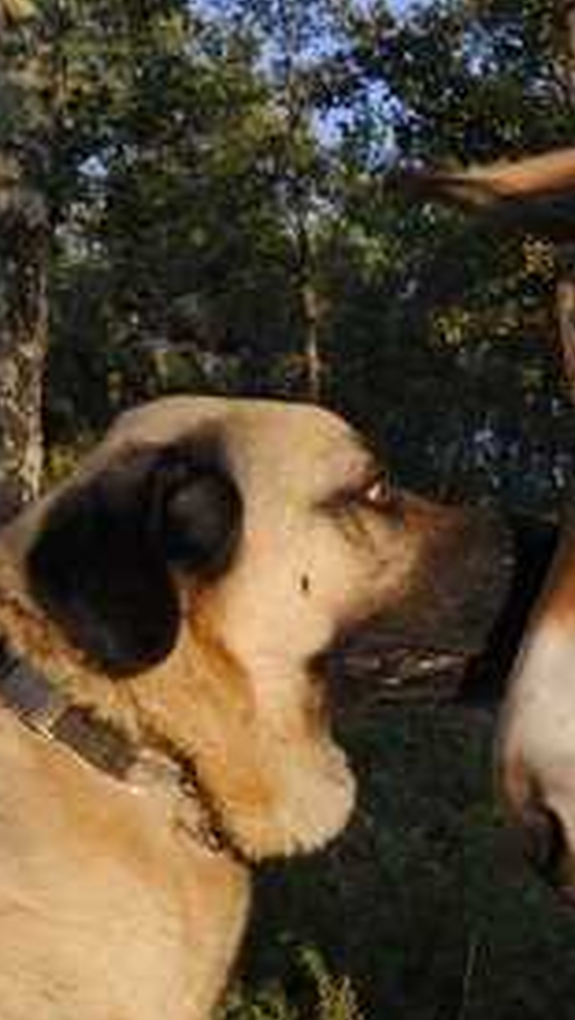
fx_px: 1516
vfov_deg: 37.2
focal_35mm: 56
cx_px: 649
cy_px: 516
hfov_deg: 20.4
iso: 400
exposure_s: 1/80
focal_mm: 35
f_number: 16
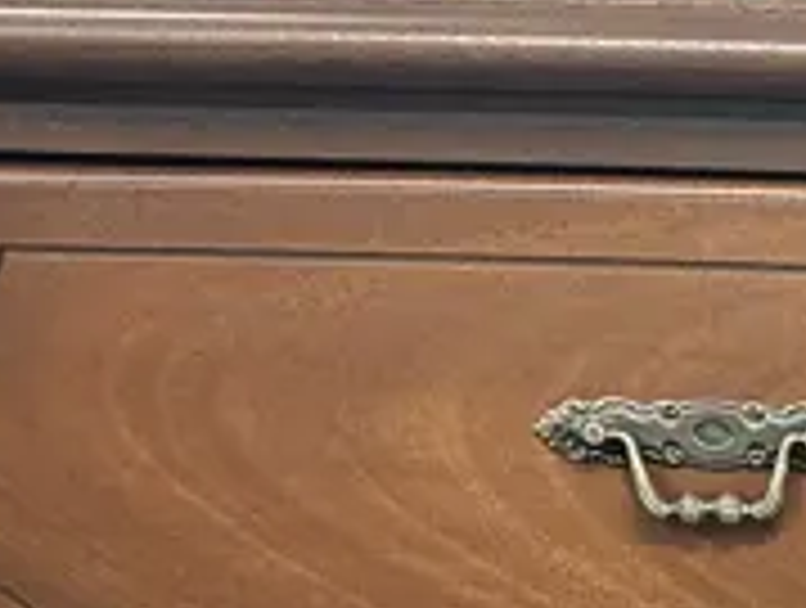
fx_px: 3196
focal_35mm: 137
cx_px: 1666
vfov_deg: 10.4
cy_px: 977
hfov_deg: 12.5
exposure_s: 1/50
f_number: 1.78
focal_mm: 6.86
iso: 500
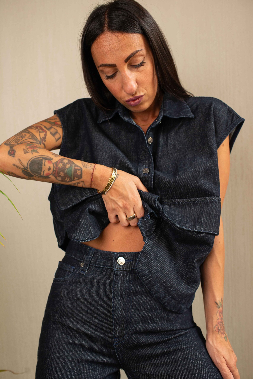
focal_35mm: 35
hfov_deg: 37.9
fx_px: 369
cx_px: 126
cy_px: 190
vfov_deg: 54.4
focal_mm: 35
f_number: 4
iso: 800
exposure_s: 1/320
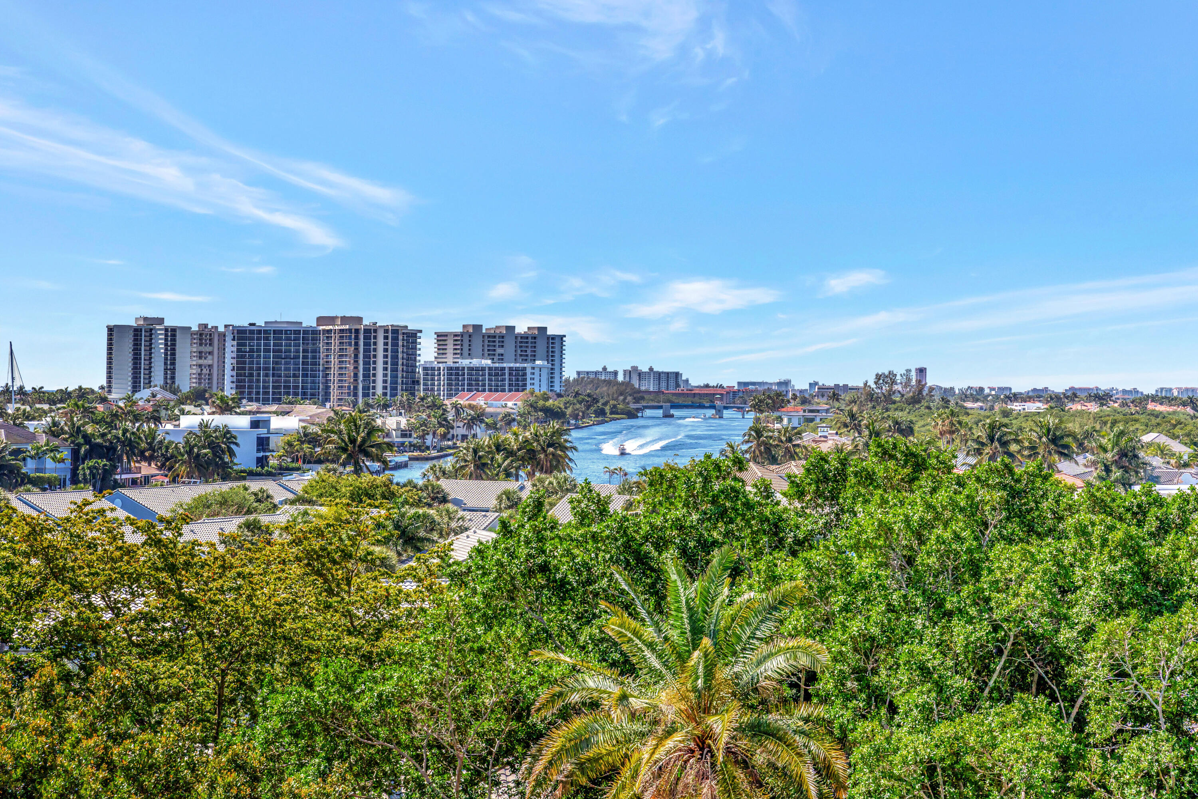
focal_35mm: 75
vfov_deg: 18.2
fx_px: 2496
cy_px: 400
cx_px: 599
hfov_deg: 27.0
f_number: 8
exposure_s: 1/4000
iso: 320
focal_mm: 75
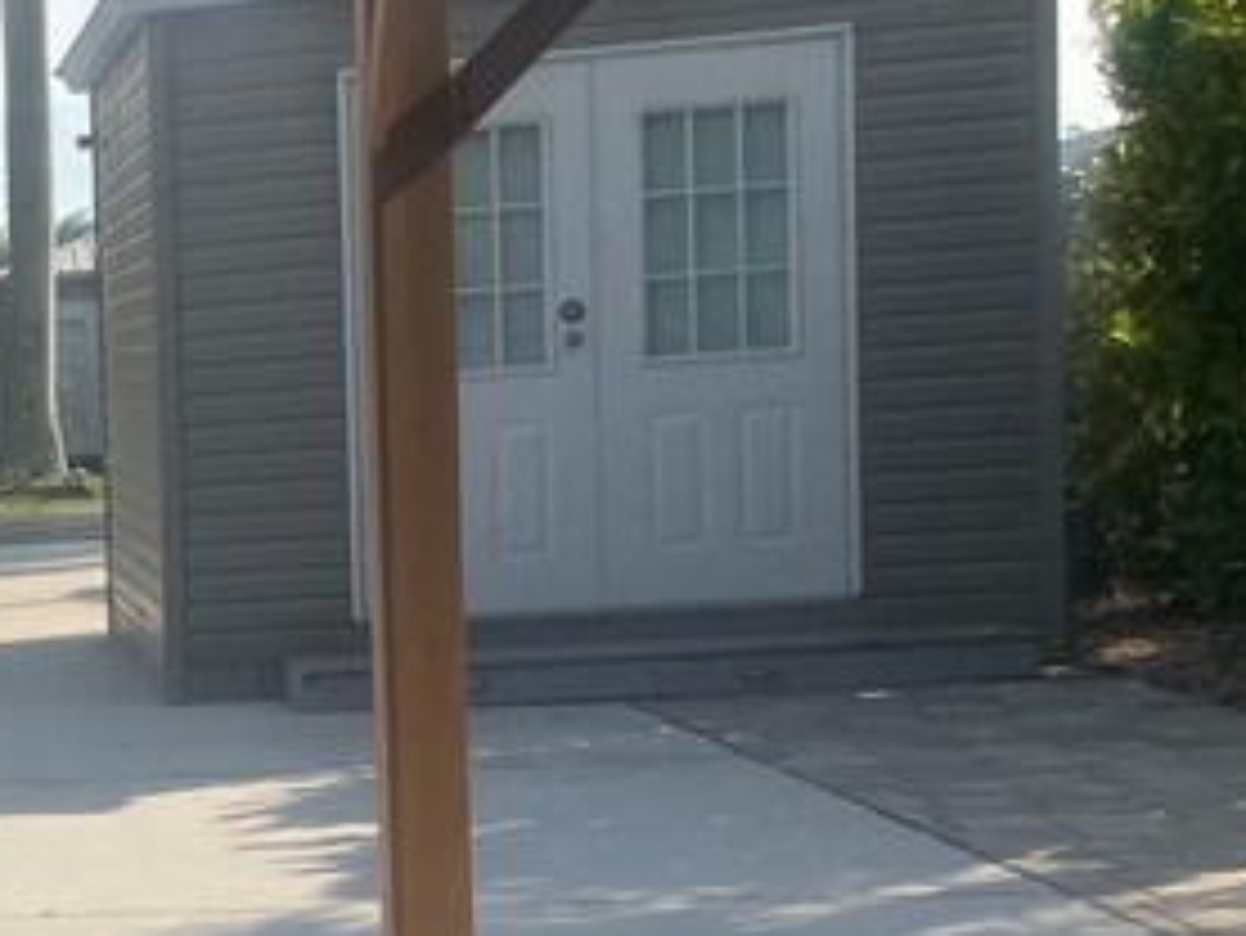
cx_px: -922
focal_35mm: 96
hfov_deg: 17.2
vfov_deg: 15.3
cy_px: 814
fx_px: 3457
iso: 32
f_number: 1.6
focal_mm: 4.2
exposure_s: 1/3861
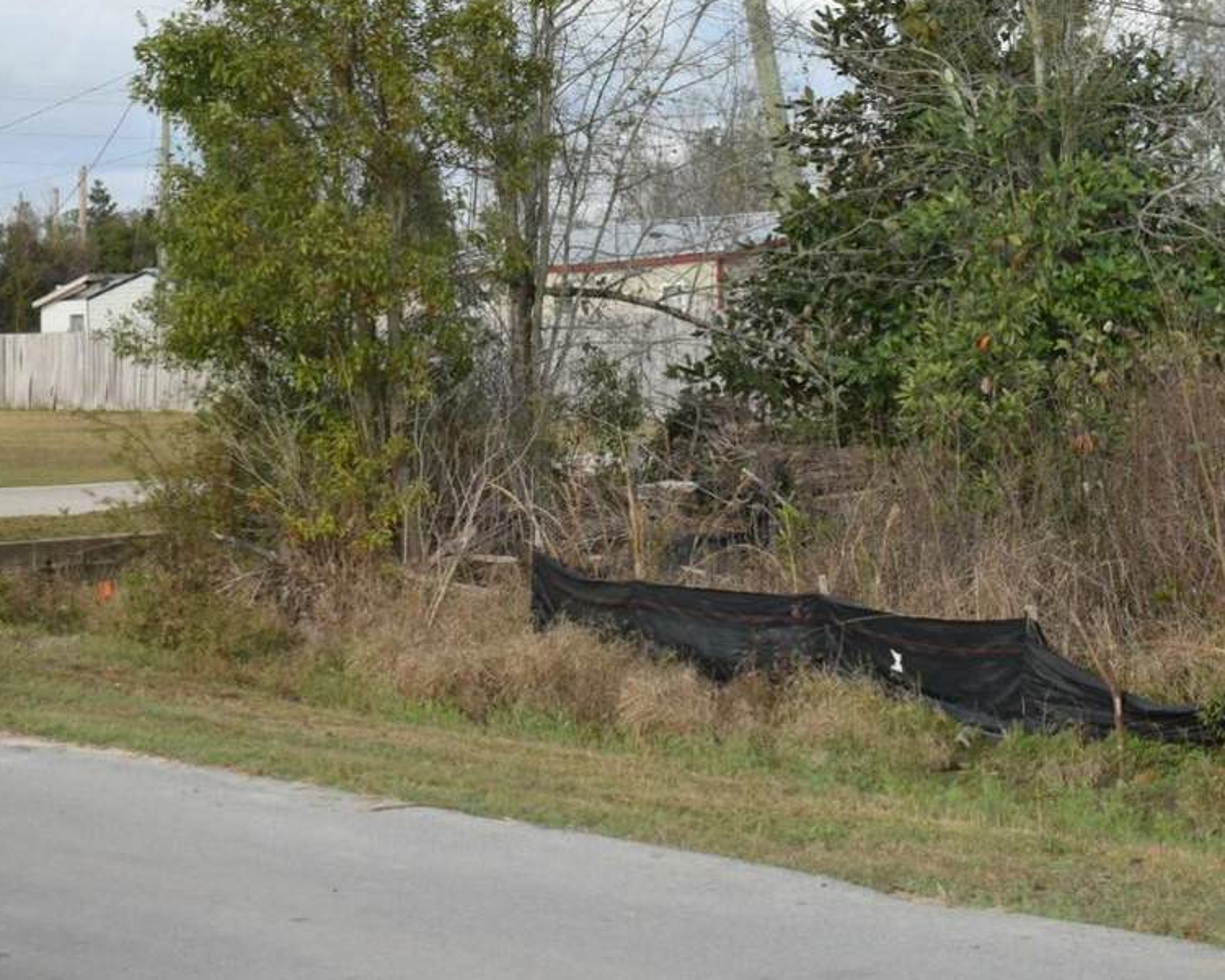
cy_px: 374
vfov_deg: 16.0
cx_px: 680
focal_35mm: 96
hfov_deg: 20.0
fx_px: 3481
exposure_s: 1/160
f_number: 6.3
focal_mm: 40
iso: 100
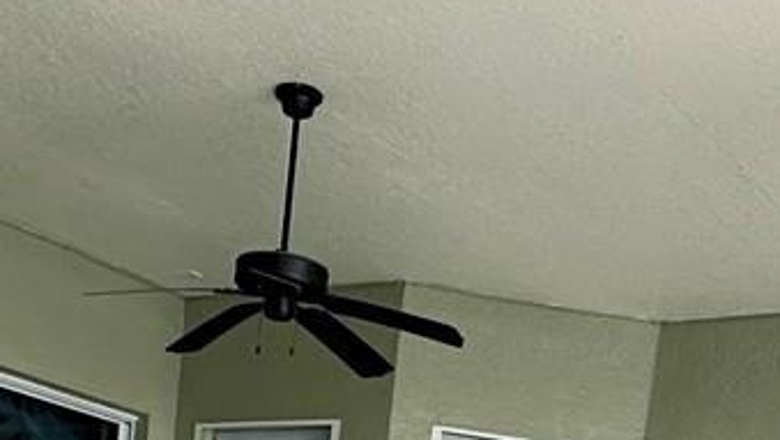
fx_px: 1490
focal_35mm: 72
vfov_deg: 13.6
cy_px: 951
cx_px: 405
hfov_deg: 29.3
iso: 40
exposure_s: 1/240
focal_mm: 2.22
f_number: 2.2
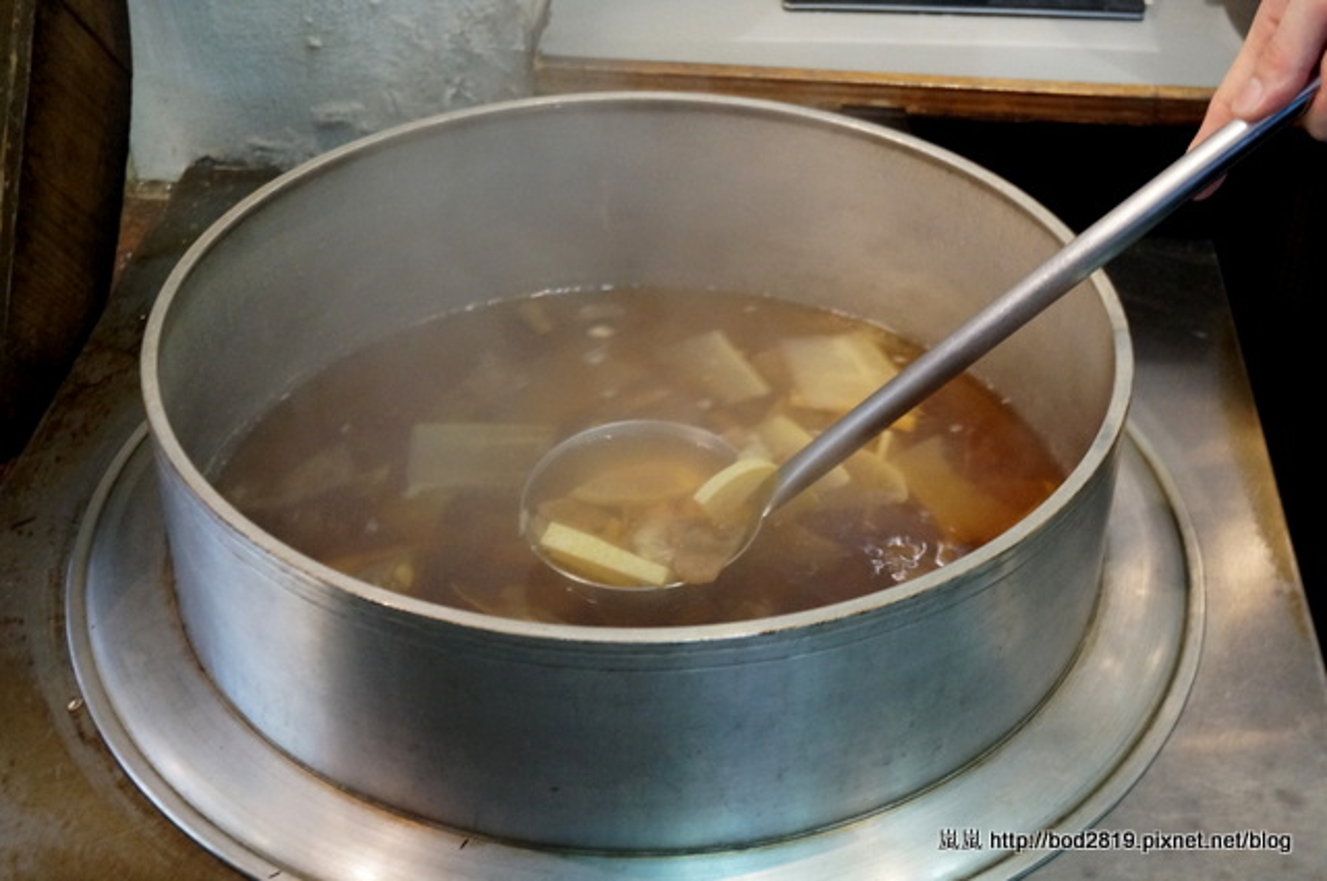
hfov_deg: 38.9
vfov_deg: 26.4
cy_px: 440
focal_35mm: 51
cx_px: 664
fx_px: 1878
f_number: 5
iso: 3200
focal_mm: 34
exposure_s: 1/25
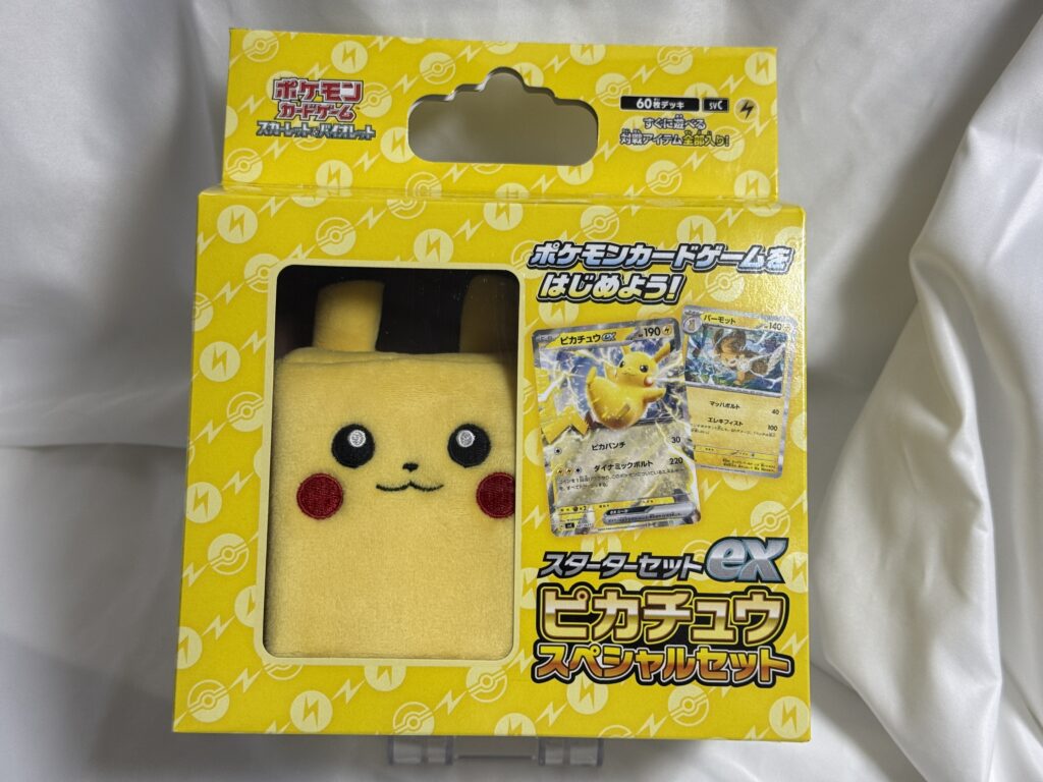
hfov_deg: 39.7
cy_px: 391
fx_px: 1446
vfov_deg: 30.3
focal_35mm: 48
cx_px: 522
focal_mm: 6.76
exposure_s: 1/57
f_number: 1.78
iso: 100
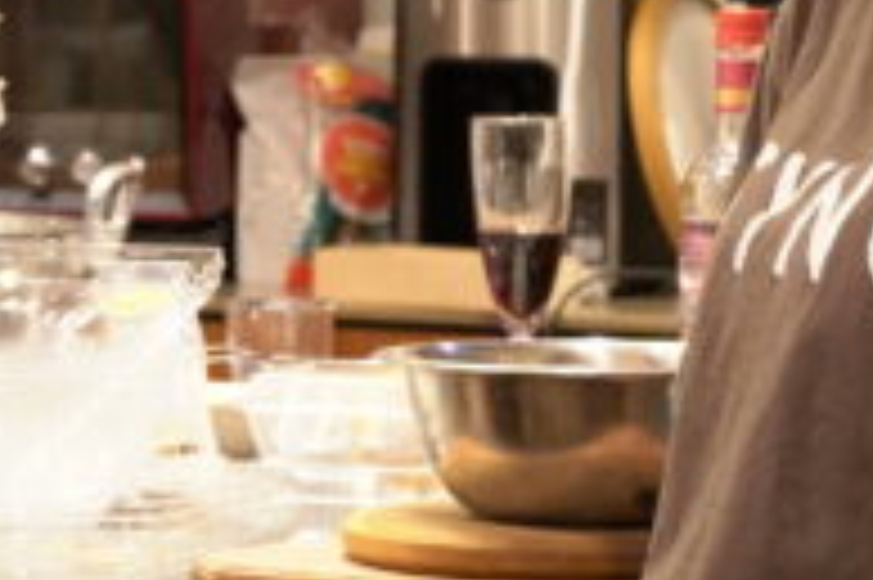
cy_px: 245
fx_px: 4482
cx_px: -9
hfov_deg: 11.0
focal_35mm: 185
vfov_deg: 7.4
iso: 4000
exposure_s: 1/40
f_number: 5.6
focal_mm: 35
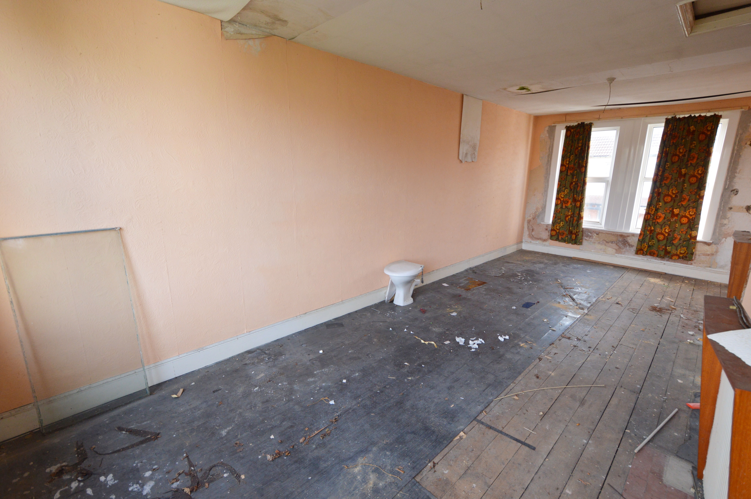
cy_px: 250
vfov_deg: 77.2
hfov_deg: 100.4
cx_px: 376
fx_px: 313
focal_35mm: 15
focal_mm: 10
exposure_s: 1/80
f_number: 4.5
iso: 400
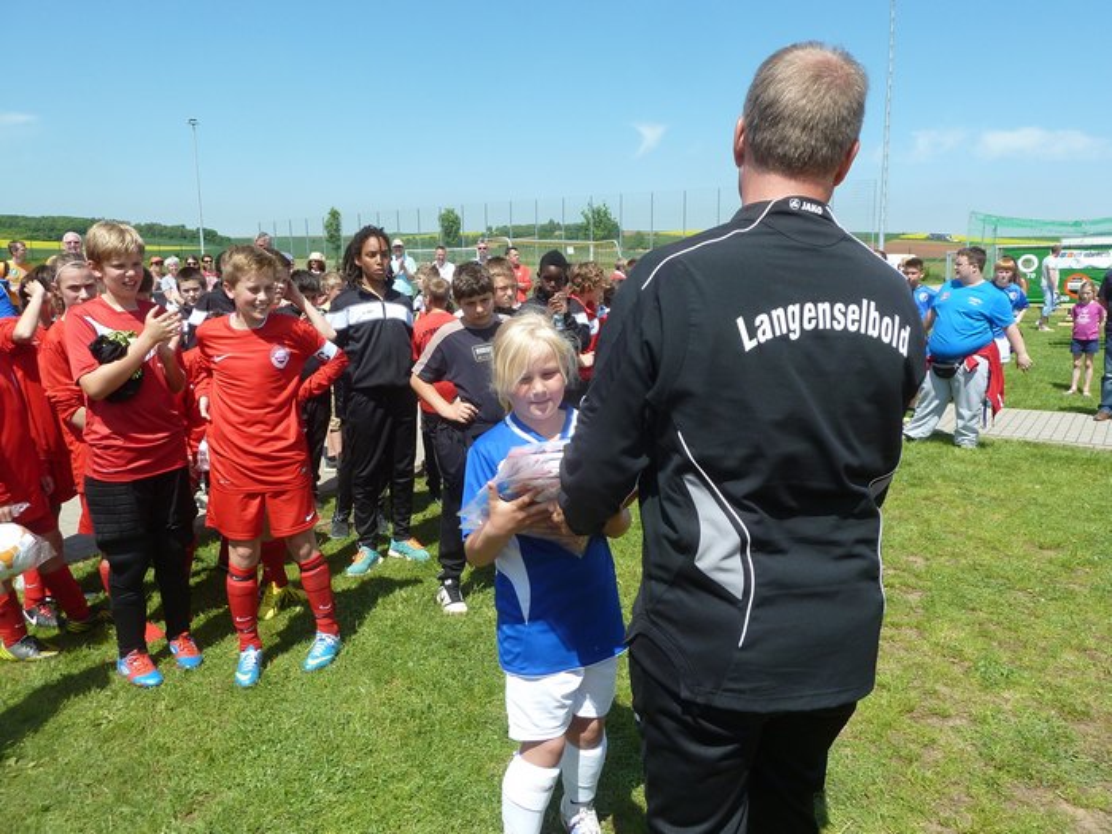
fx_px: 803
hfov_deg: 69.4
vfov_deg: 54.9
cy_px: 417
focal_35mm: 25
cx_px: 556
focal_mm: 4.1
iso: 80
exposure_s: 1/400
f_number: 4
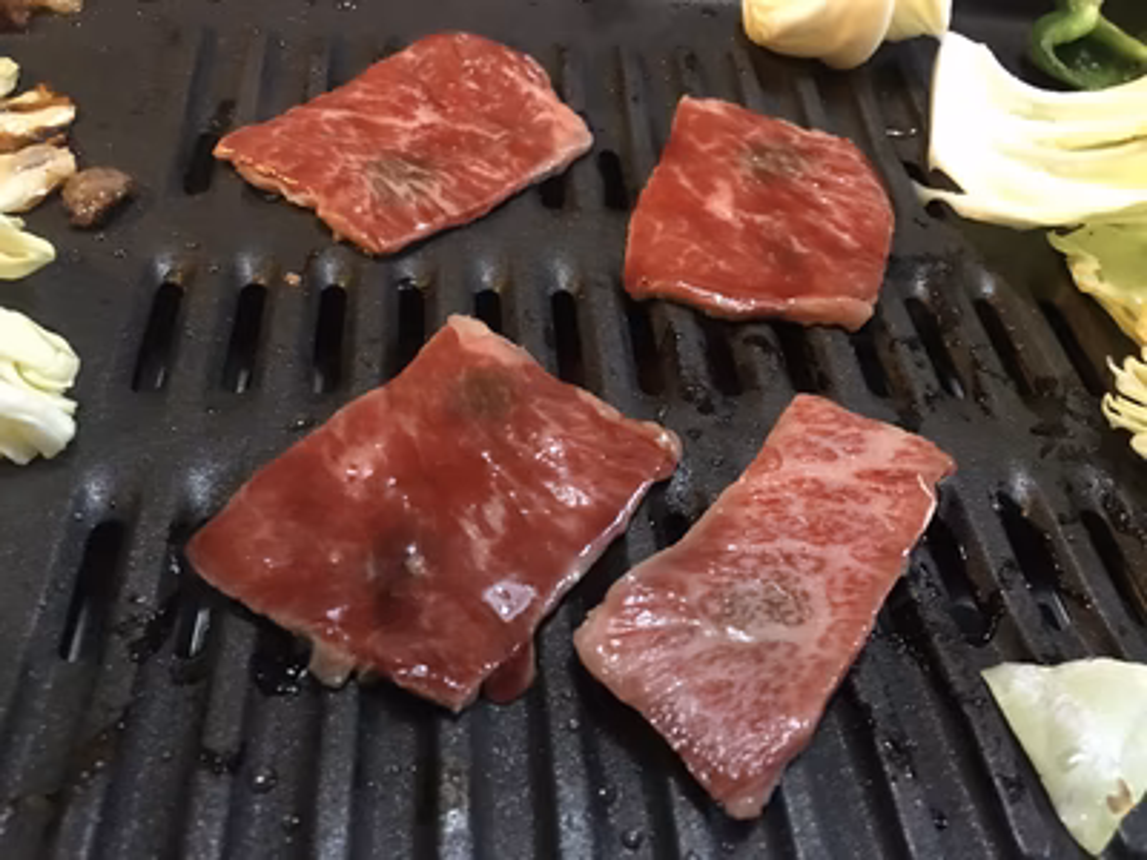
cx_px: 574
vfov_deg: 48.2
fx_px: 961
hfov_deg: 61.7
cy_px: 430
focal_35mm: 29
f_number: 2.2
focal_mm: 4.15
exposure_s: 1/8
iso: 160
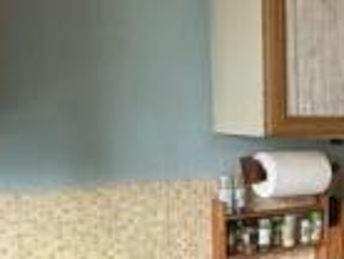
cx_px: 505
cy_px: 166
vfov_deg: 24.8
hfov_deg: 25.4
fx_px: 587
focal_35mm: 59
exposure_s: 1/69
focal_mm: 2.22
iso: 320
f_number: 2.2
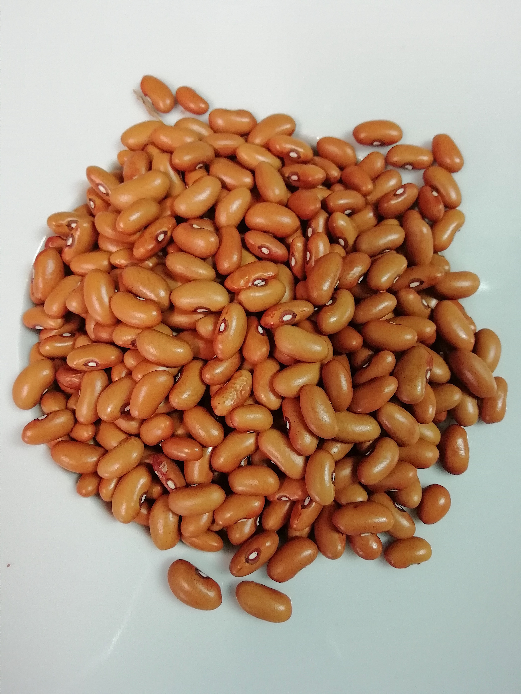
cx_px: 260
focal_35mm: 26
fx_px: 522
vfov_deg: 67.3
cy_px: 347
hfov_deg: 53.1
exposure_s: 1/33.3
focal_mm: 3.46
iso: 100
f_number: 2.2
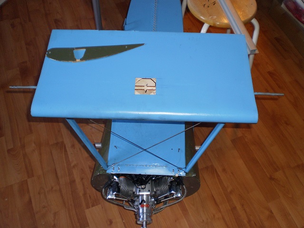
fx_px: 316
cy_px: 114
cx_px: 152
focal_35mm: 36
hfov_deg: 51.4
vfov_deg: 39.7
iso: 125
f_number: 3.1
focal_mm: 6.3
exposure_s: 1/30
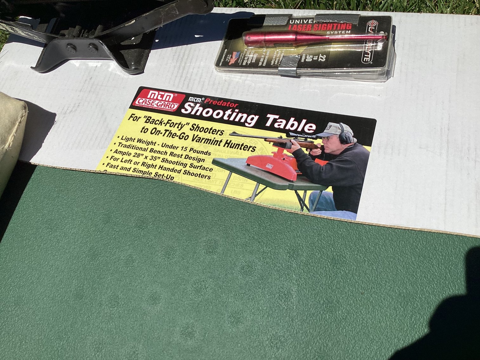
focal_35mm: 31
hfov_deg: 58.3
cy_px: 180
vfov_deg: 45.4
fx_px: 430
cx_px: 240
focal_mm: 3.3
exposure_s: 1/3546
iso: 25
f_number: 2.4
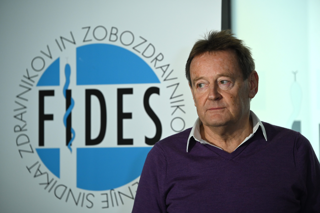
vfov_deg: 8.6
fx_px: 1421
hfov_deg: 12.8
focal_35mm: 160
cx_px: 160
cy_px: 106
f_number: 3.5
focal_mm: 160
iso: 2000
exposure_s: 1/160
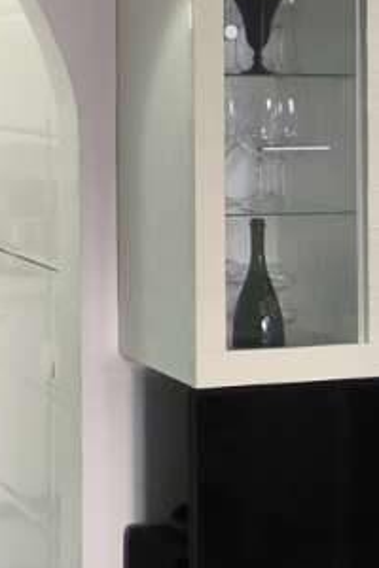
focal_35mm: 78
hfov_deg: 15.7
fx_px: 1232
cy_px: 48
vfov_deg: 25.1
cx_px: -237
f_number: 2.2
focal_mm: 1.91
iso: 200
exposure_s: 1/33.3
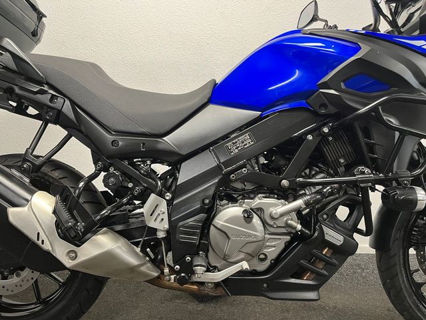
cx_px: 213
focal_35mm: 26
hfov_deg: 67.3
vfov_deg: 53.1
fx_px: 320
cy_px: 160
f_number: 1.6
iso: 250
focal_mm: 5.1
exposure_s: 1/50
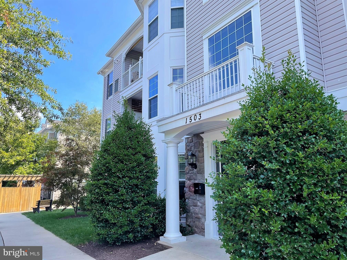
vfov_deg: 53.1
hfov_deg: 67.3
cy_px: 130
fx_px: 261
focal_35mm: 26
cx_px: 174
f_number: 1.6
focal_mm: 4.2
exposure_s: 1/1182
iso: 32
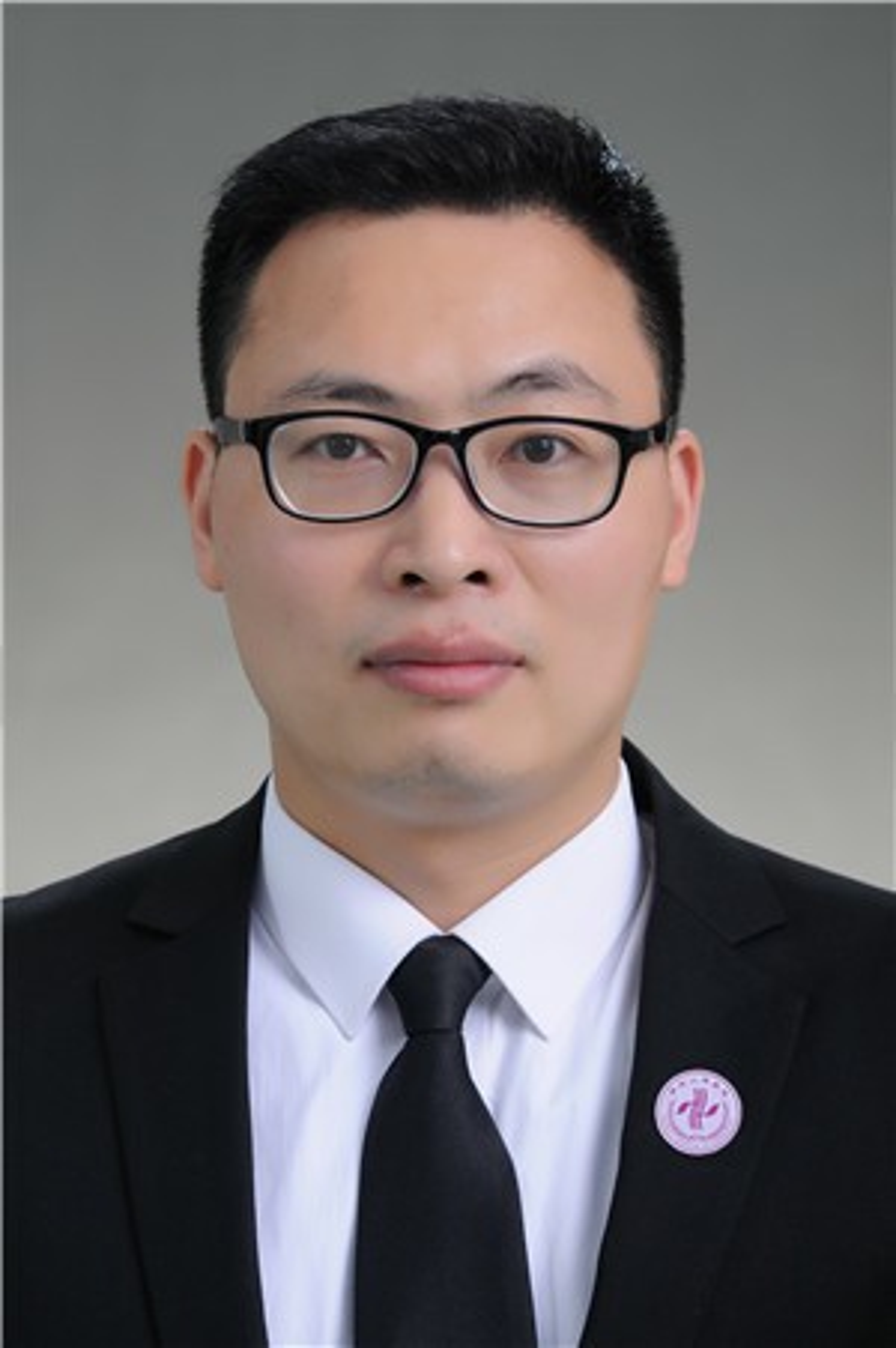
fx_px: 4767
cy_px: 674
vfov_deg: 16.1
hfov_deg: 10.7
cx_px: 448
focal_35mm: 128
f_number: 5.6
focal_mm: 85
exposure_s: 1/125
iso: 160
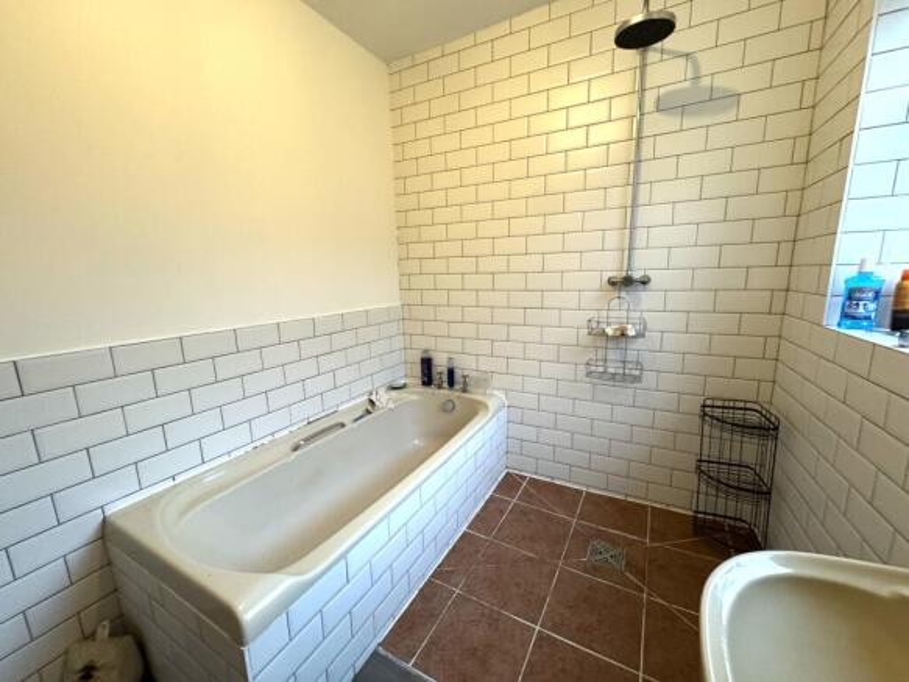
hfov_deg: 102.1
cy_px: 341
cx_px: 454
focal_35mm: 14
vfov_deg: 85.7
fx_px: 368
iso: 400
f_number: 2.2
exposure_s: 1/50
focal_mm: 2.22
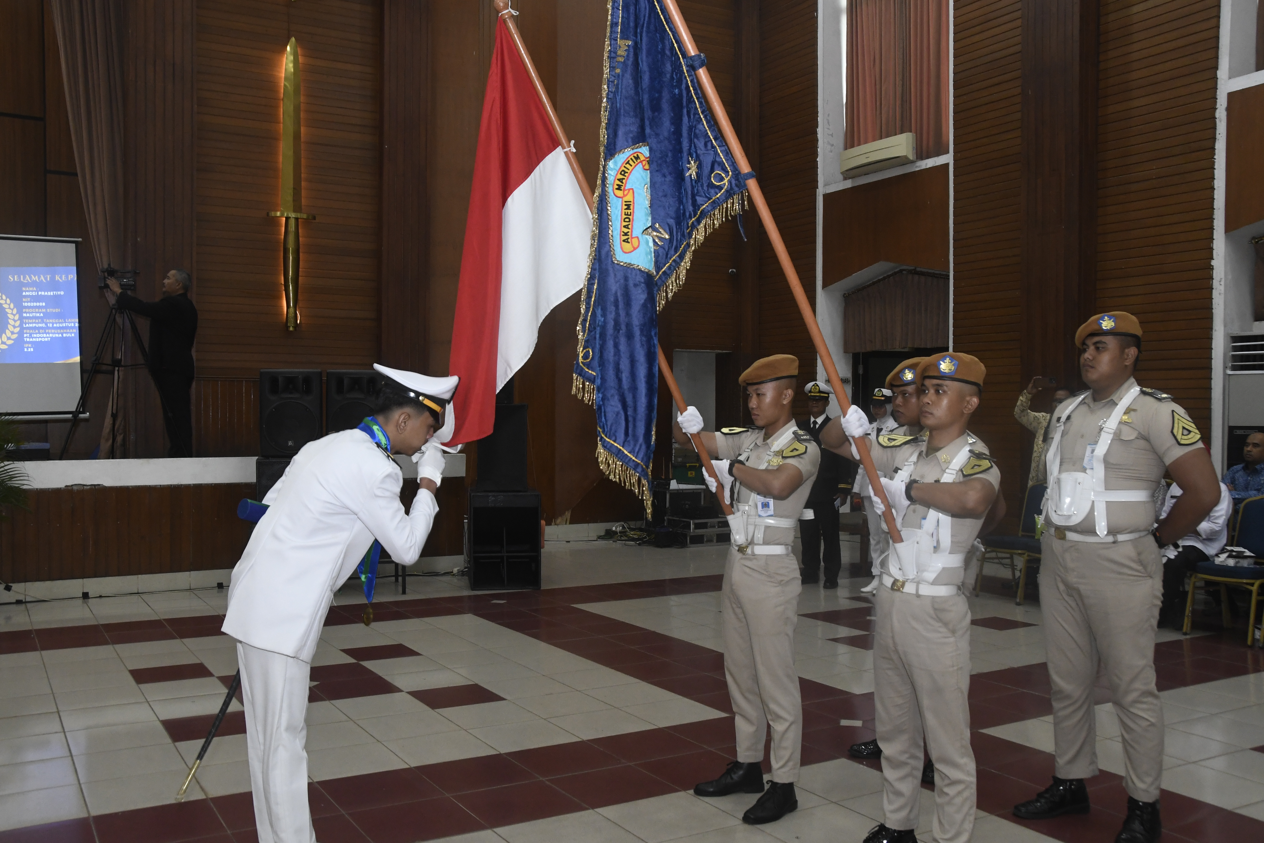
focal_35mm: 30
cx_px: 632
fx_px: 1053
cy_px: 422
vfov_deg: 43.6
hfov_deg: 61.9
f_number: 6.3
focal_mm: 20
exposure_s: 1/60
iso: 2000
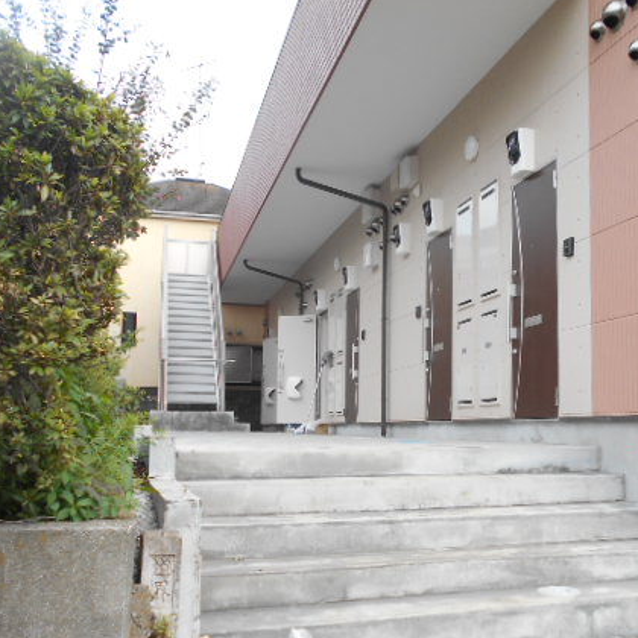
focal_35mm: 35
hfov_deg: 47.0
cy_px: 358
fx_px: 730
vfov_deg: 47.1
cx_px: 383
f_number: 3.2
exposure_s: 1/320
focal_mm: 4.6
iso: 80
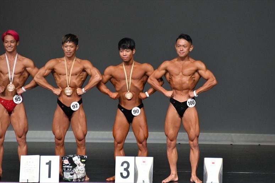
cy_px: 92
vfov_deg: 3.7
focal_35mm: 375
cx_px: 138
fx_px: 2863
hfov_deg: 5.5
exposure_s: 1/400
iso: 5000
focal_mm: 250
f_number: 5.6
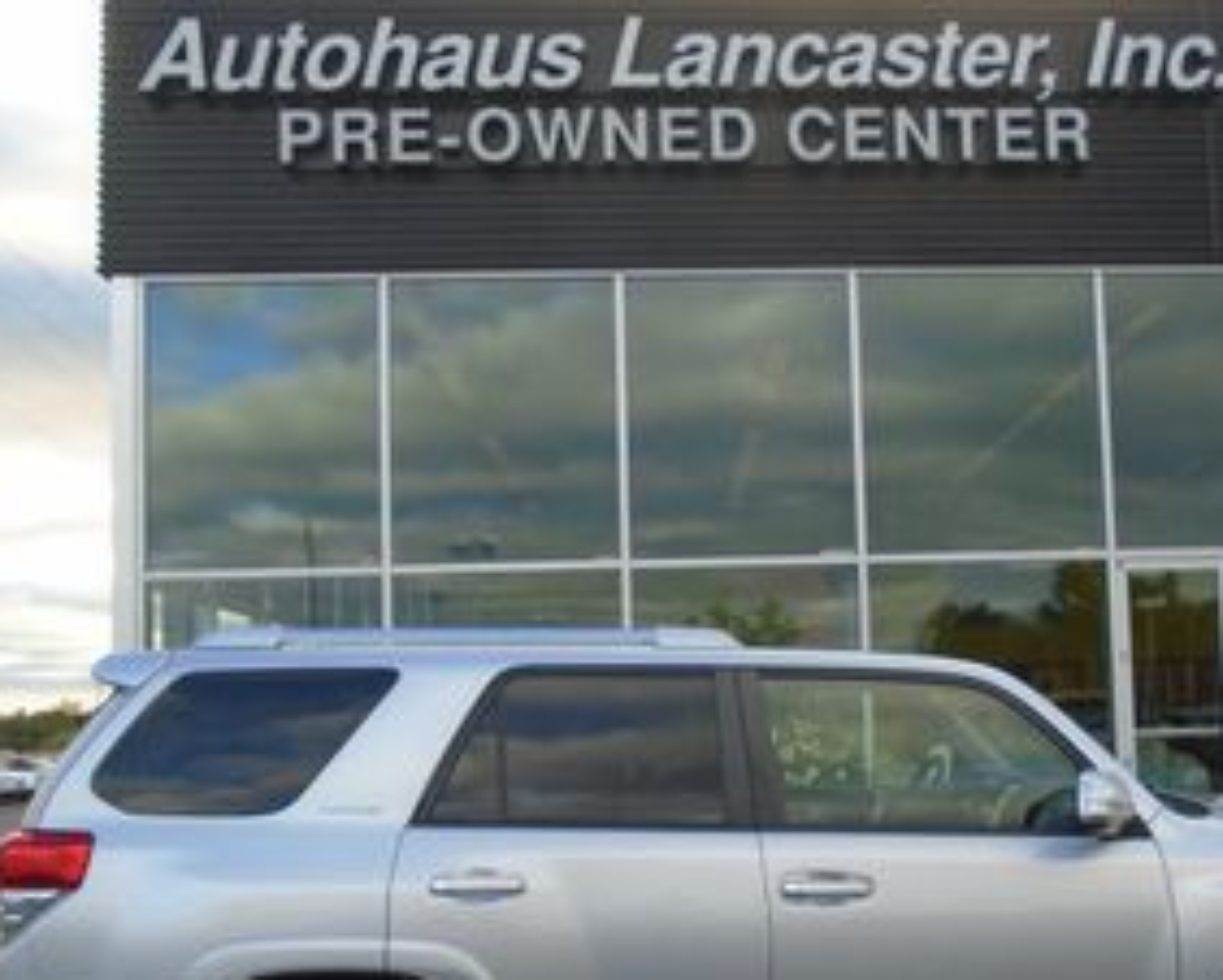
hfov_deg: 49.8
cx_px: 750
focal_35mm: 36
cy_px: 642
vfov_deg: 40.8
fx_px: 1304
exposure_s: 1/250
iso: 100
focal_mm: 4.6
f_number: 3.2
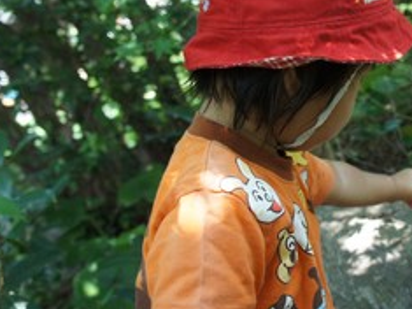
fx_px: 583
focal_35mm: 49
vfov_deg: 29.6
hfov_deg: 37.6
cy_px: 135
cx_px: 326
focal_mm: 20
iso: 1000
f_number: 4.5
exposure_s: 1/250
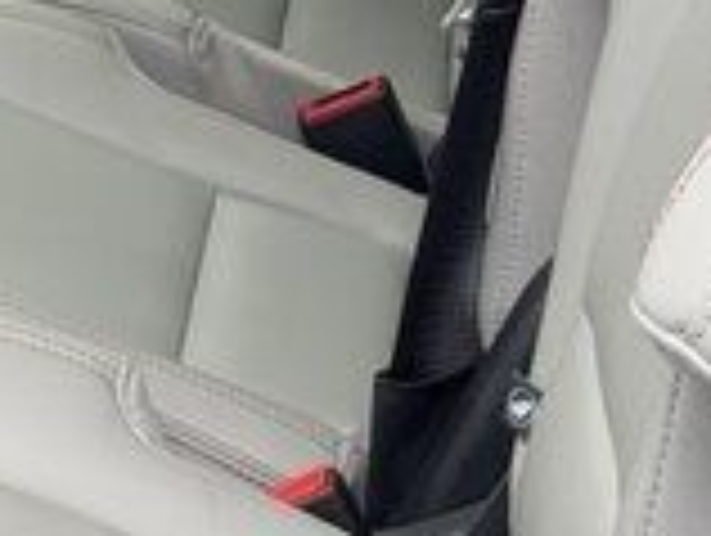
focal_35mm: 194
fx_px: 3991
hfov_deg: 10.1
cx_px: 22
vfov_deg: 7.7
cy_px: 135
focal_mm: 6.76
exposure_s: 1/63
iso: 100
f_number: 1.78
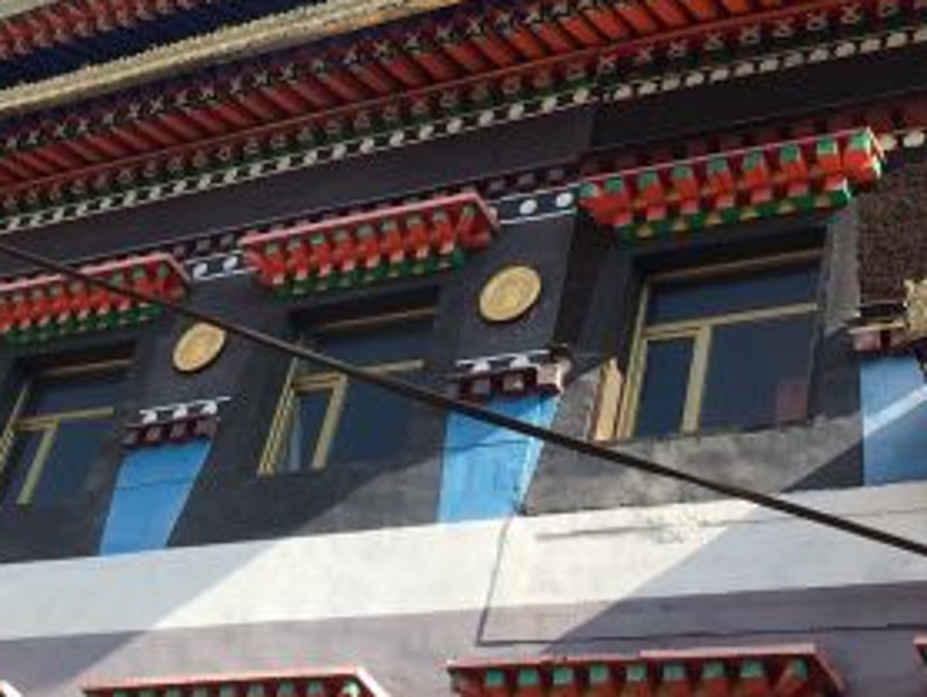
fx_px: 1957
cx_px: 213
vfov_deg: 19.9
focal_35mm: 73
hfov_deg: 26.3
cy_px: 85
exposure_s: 1/538
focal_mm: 4.15
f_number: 2.2
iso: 25
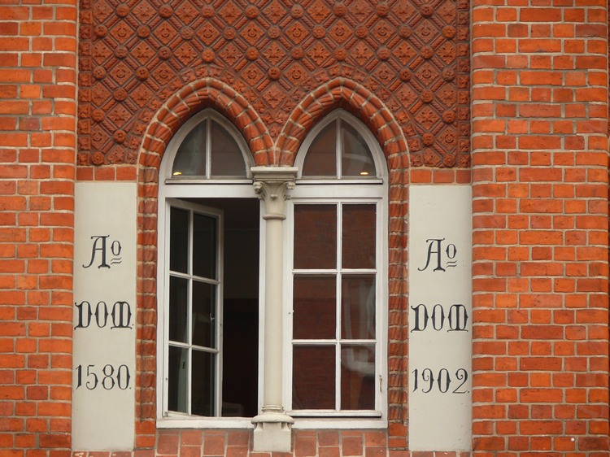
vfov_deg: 7.0
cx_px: 305
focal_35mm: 213
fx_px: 3752
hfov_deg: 9.3
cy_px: 228
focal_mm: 45.1
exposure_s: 1/30
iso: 125
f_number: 3.6
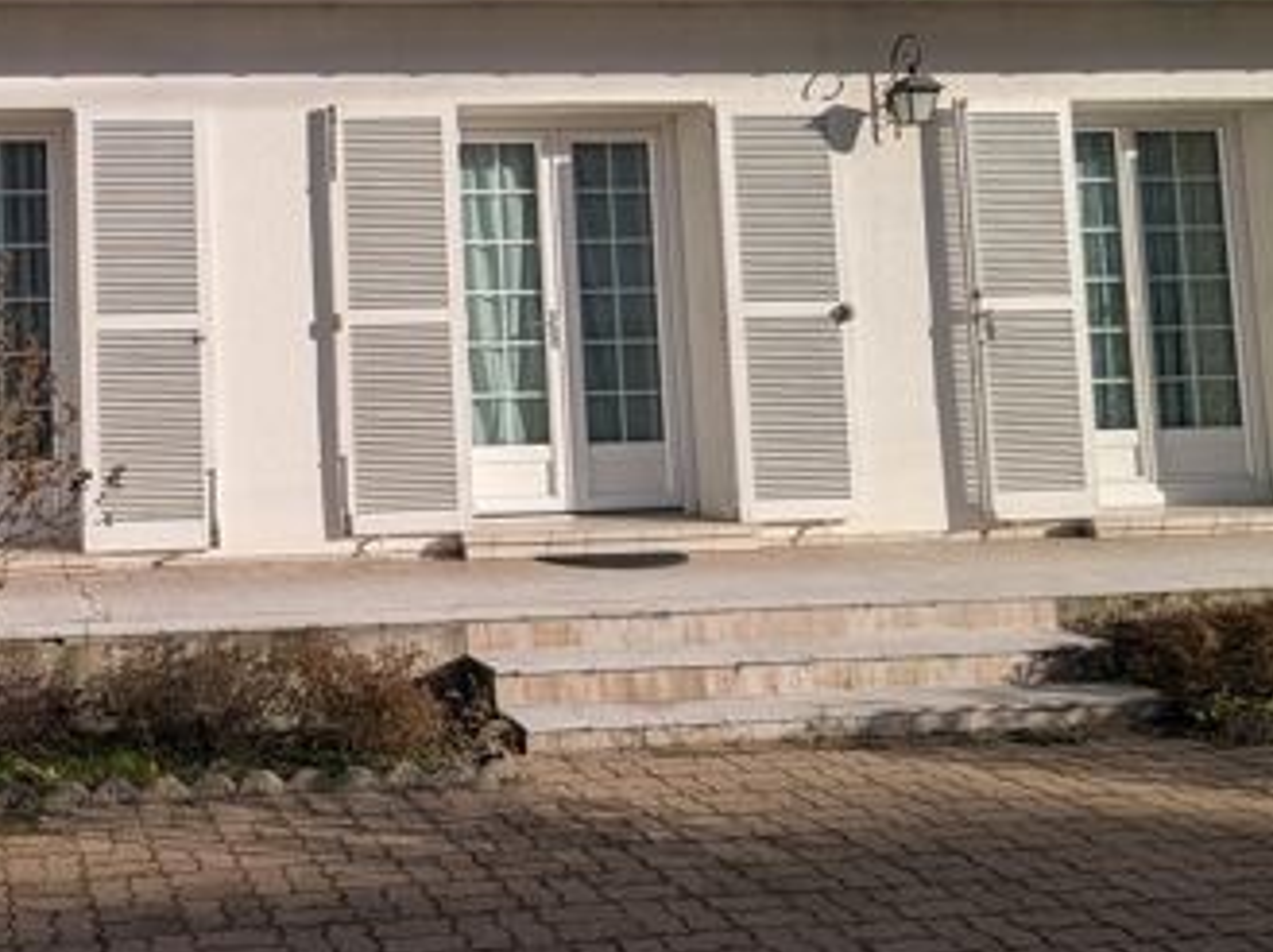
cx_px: 101
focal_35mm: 39
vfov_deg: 35.9
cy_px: 240
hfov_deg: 43.3
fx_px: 1433
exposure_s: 1/2653
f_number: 2.2
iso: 47
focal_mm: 2.35
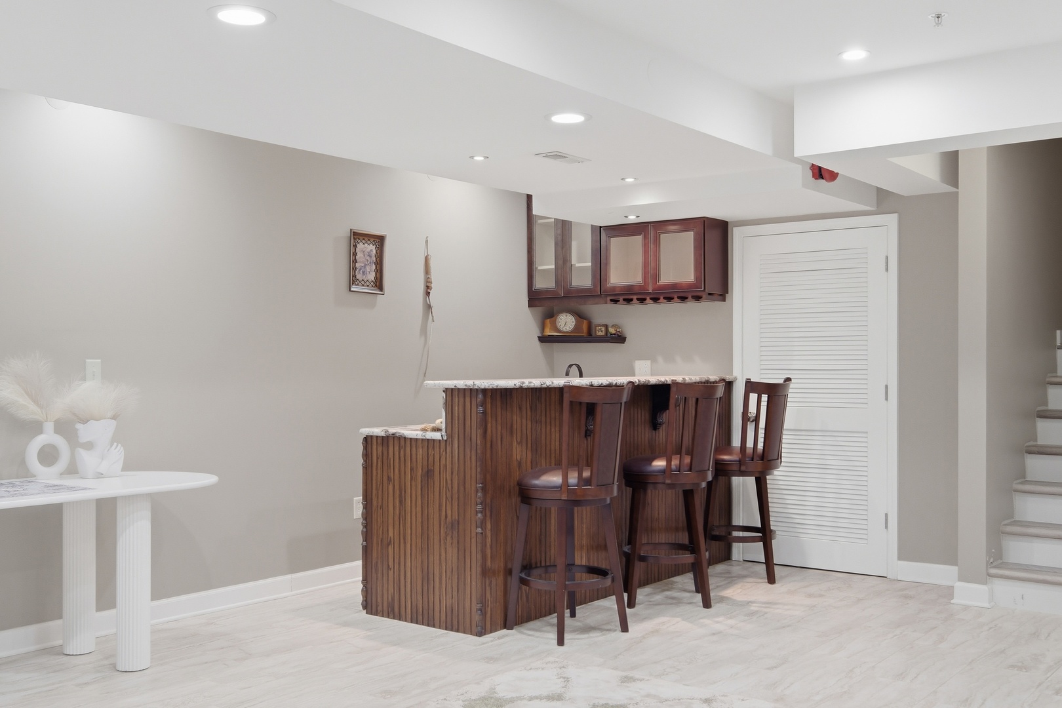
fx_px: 1062
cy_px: 354
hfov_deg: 53.1
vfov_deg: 36.9
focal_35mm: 36
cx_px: 531
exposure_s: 1/280
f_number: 7.1
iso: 800
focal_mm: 24
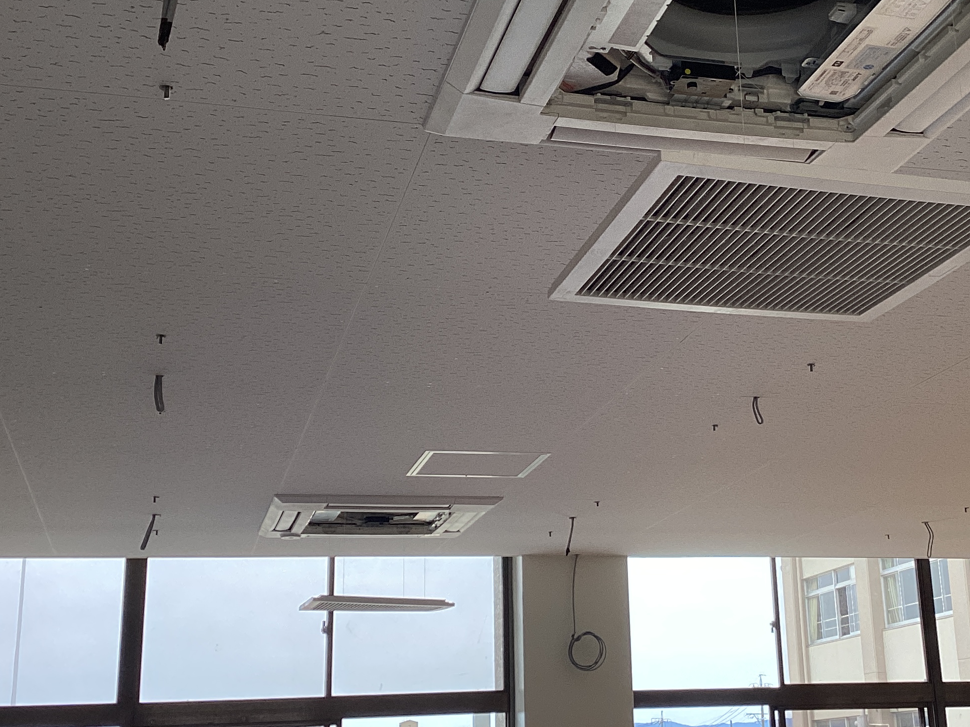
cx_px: 627
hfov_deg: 36.5
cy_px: 348
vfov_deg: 28.0
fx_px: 1457
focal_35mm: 52
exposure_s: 1/120
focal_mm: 3.3
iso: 50
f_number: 2.4
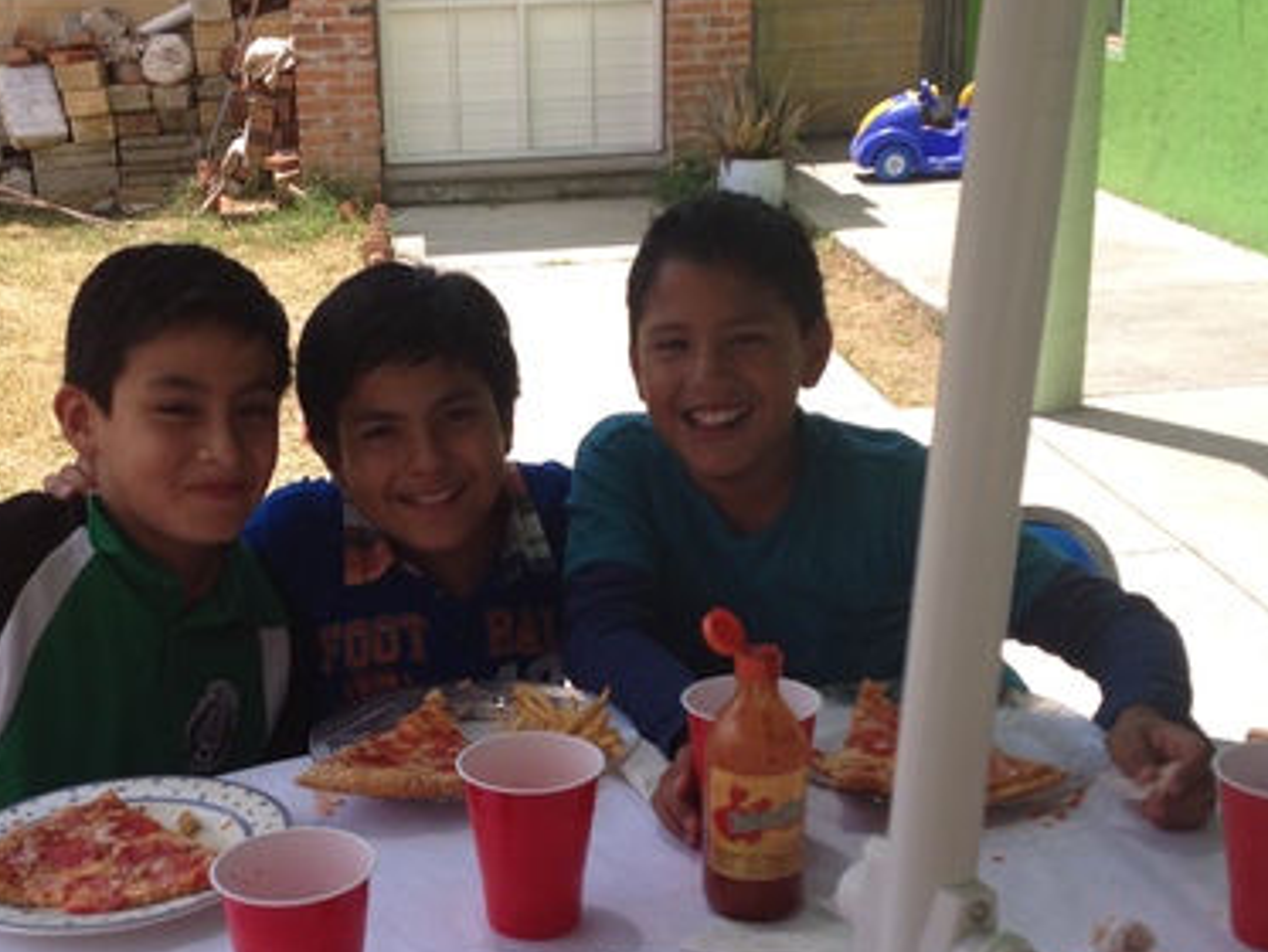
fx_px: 2199
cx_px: 544
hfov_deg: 32.1
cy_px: 558
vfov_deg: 24.4
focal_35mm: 60
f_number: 2.4
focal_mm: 4.28
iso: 50
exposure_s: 1/935
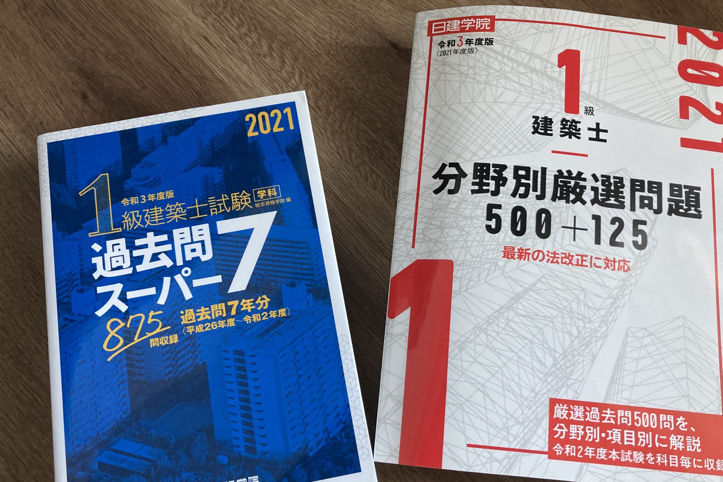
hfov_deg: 61.9
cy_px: 264
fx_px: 602
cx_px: 366
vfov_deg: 43.6
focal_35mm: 30
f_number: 1.8
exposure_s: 1/60
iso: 250
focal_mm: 3.99
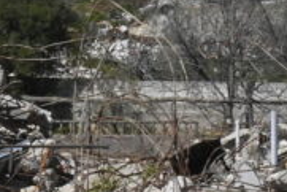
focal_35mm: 316
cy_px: 346
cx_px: 492
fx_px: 2521
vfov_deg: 4.3
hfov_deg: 6.4
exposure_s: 1/500
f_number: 22
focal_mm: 49
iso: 400
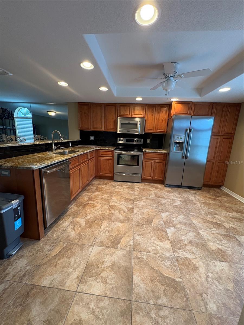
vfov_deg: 102.1
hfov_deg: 85.7
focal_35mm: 14
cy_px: 162
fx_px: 132
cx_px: 122
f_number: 2.2
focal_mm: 2.22
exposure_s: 1/60
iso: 400
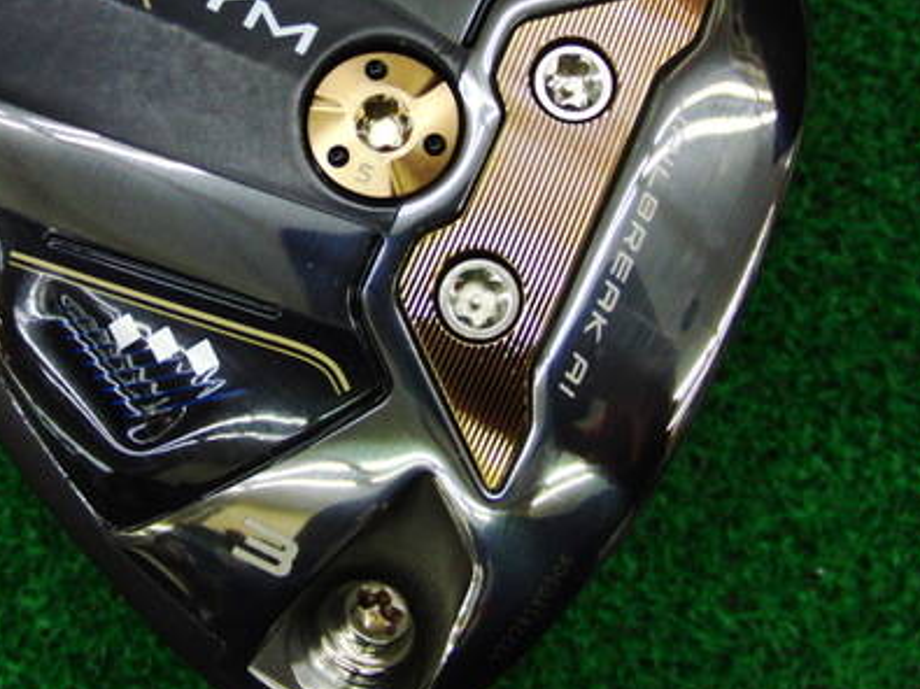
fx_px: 1594
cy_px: 163
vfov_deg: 24.1
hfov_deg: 32.0
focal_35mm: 60
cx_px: 319
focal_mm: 6.42
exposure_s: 1/80
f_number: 3.6
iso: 320
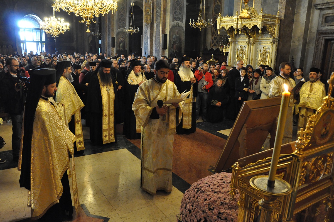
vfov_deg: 47.8
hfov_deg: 67.4
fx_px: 250
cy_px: 111
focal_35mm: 27
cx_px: 167
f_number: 4.5
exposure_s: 1/30
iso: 3200
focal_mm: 18
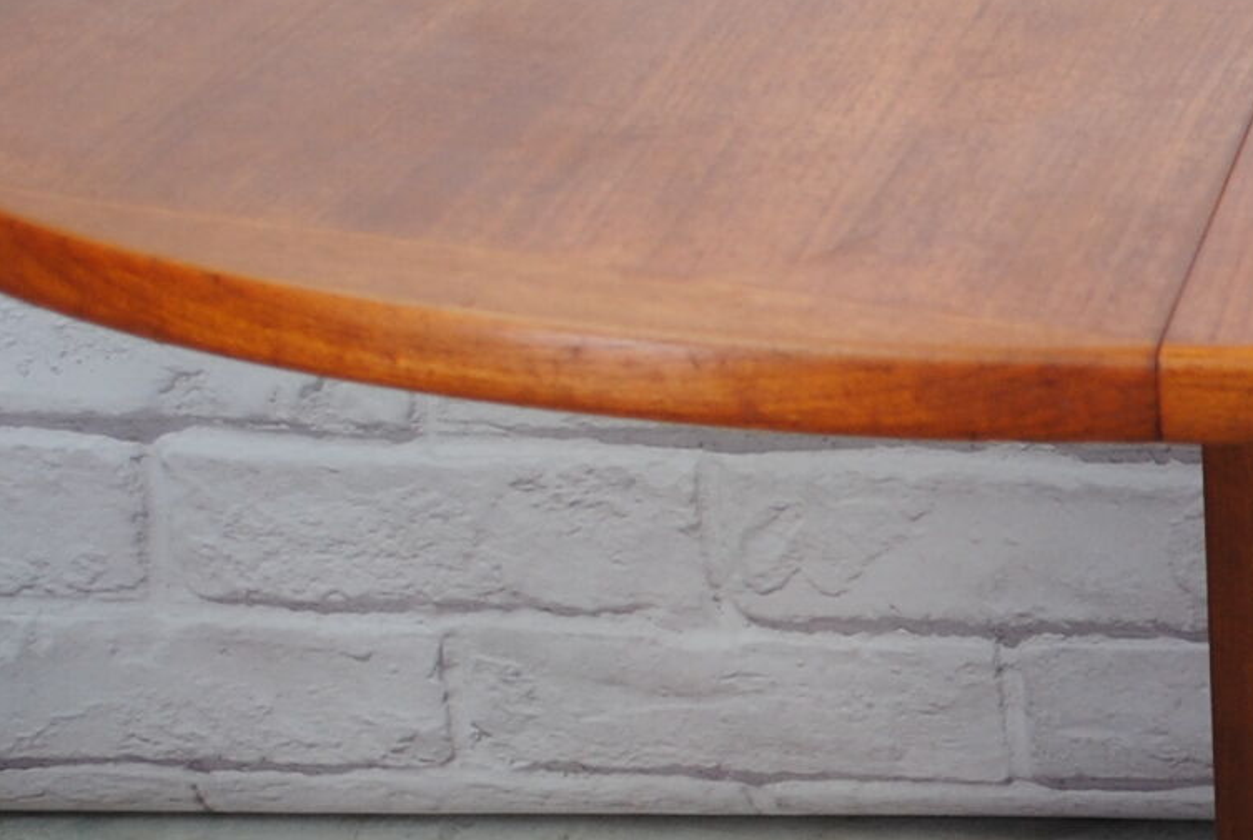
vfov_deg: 10.7
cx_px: 1954
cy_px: 837
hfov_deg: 14.8
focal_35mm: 127
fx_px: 4428
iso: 200
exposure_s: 1/80
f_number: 4.5
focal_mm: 22
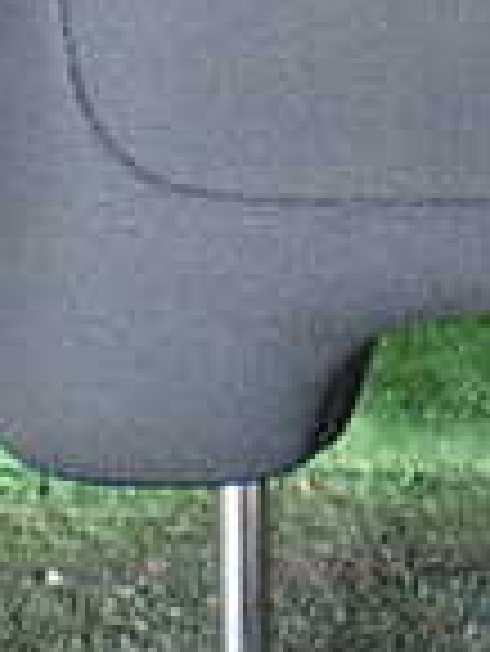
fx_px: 2337
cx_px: 548
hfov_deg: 11.8
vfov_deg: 15.5
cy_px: -45
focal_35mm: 124
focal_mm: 5.4
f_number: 2.3
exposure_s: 1/60
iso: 800
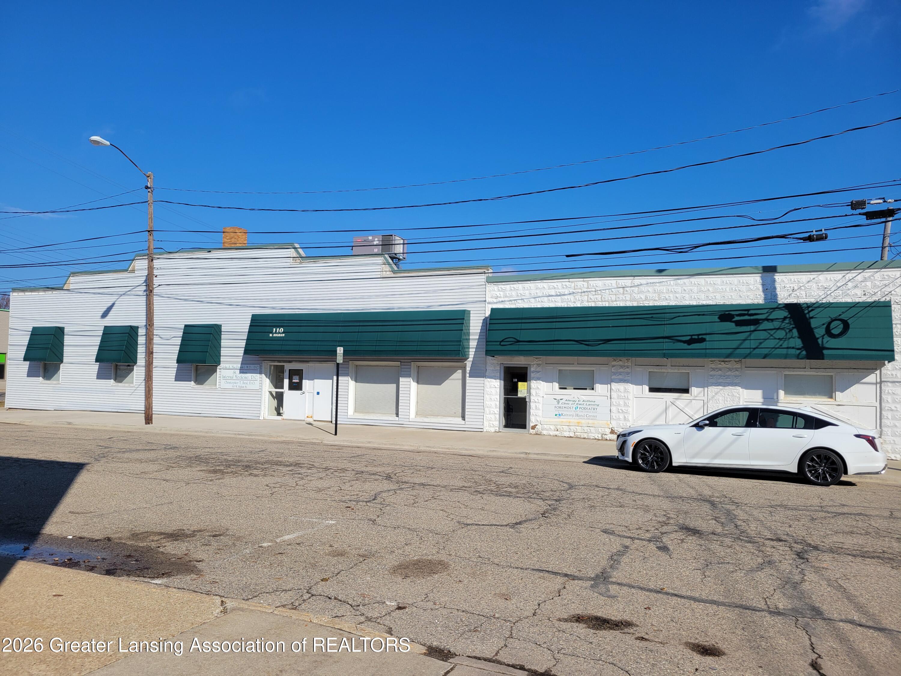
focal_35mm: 26
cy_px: 338
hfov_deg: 67.3
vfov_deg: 53.1
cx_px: 450
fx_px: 677
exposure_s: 1/3935
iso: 40
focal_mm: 5.4
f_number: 1.8
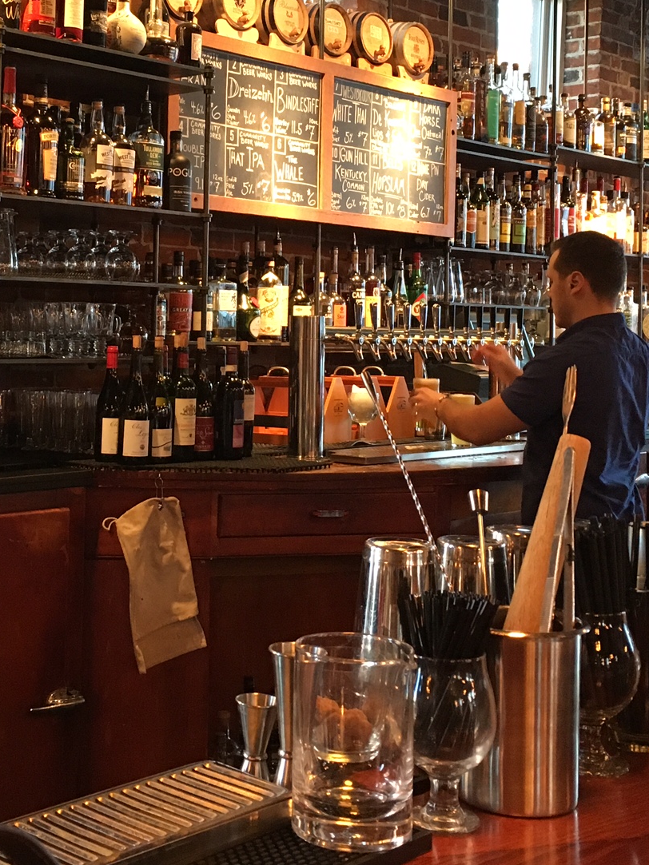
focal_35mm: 54
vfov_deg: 35.2
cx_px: 206
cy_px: 281
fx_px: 1350
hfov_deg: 26.8
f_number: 2.2
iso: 160
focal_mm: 4.15
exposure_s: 1/30
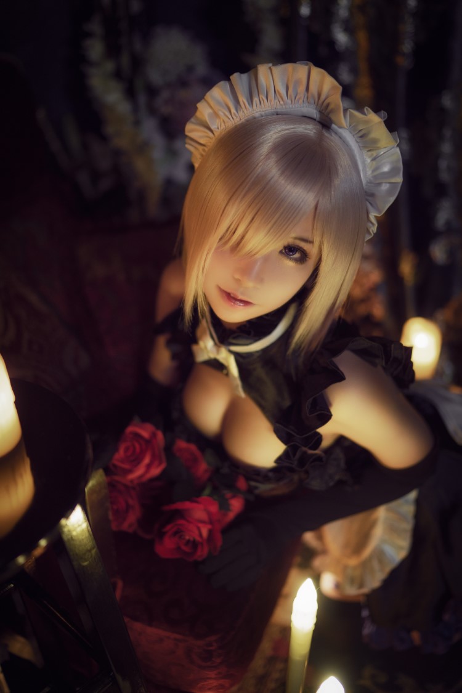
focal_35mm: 35
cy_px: 346
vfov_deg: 54.4
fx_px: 674
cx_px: 231
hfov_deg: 37.9
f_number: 1.4
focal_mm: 35
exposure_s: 1/80
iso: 1250
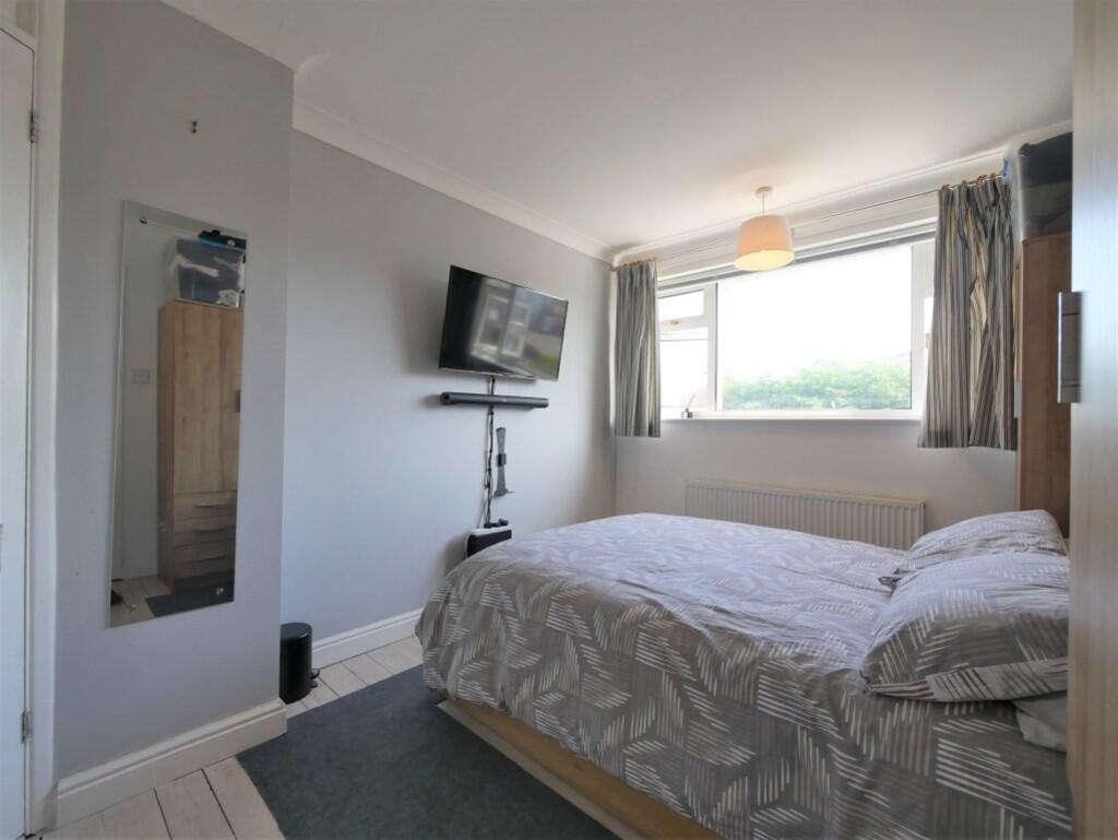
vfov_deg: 85.7
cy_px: 420
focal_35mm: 14
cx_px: 559
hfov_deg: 102.0
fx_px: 452
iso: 200
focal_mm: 7
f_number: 4
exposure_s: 1/100
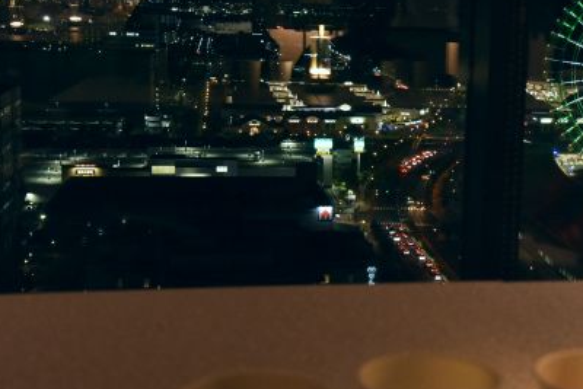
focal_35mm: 66
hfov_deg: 30.2
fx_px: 1069
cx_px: 404
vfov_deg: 20.6
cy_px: 178
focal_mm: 44
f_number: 10
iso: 10000
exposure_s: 1/50
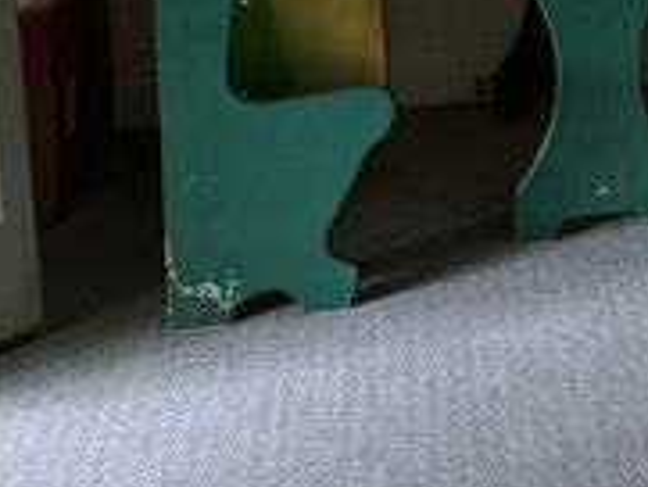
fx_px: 1723
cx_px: 1020
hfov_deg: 18.4
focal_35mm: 92
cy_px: -201
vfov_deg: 15.1
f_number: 1.5
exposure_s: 1/60
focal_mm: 5.7
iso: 200
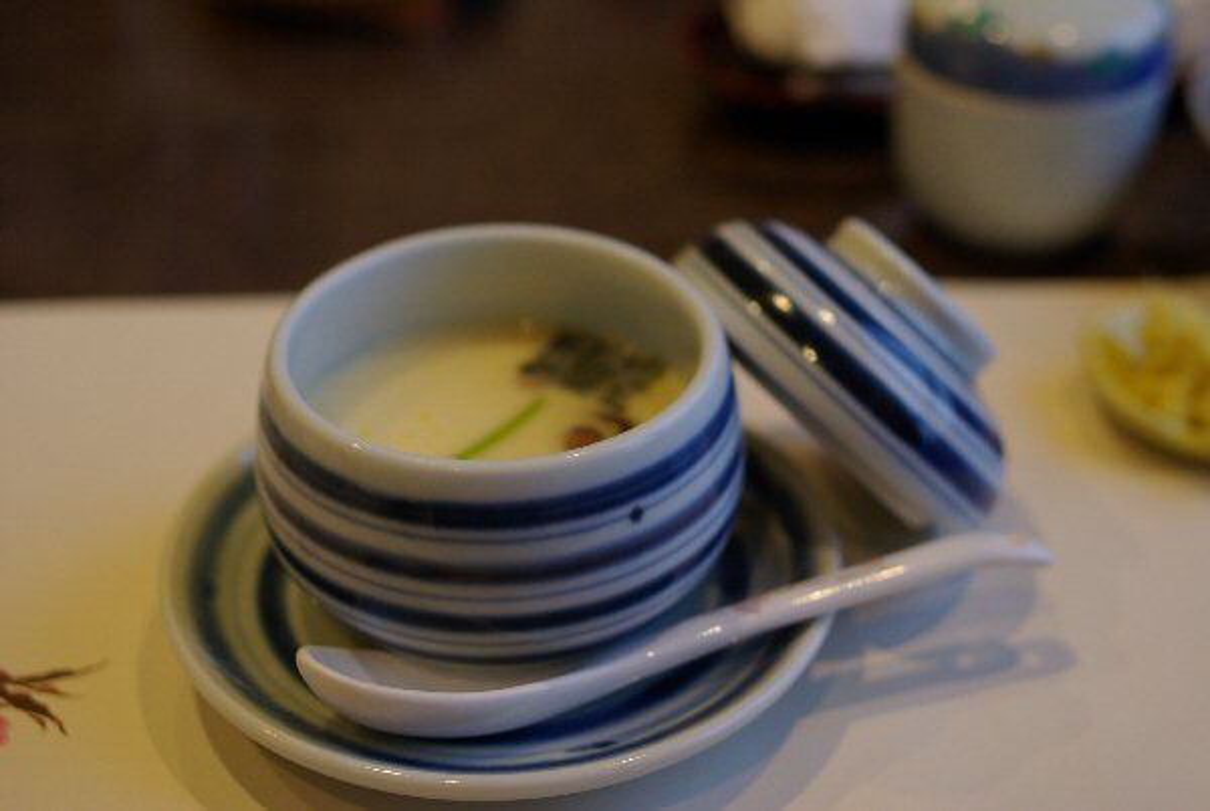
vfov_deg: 25.8
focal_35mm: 52
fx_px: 1767
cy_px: 406
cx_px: 605
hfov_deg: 37.8
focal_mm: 35
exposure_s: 1/20
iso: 200
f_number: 2.8
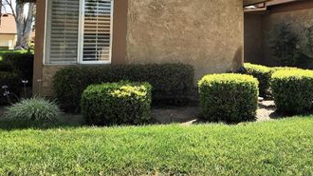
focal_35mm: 38
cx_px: 234
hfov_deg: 50.7
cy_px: 26
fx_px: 315
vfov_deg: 30.1
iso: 20
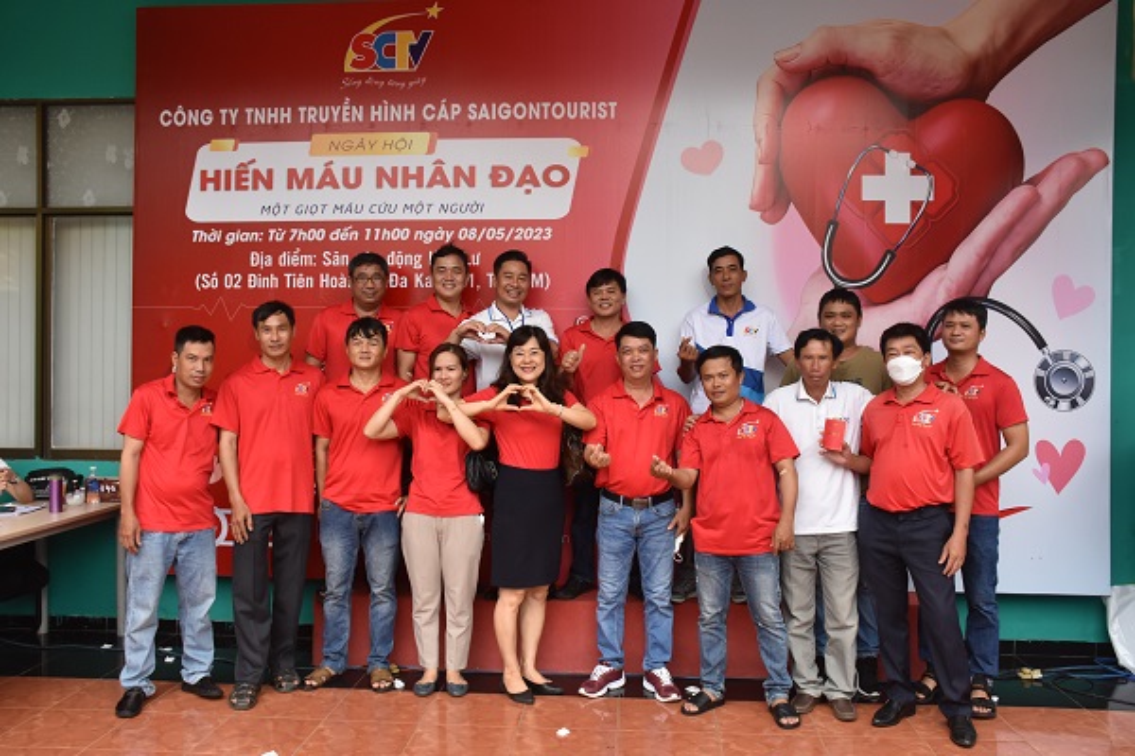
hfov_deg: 57.2
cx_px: 568
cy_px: 378
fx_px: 1040
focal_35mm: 33
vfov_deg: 40.0
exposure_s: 1/320
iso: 800
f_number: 8
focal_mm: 22
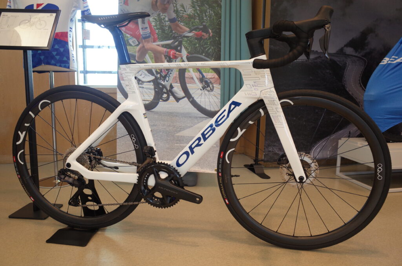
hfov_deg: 65.6
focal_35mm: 28
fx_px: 312
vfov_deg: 46.2
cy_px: 133
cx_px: 201
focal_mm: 18.3
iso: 800
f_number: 3.5
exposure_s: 1/60
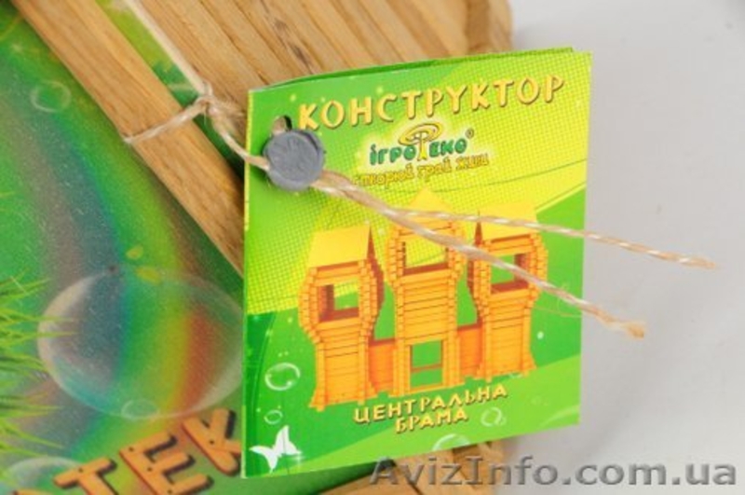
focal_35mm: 225
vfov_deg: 6.1
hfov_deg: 9.2
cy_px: 248
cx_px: 372
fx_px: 4650
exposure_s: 1/125
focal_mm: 150
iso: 200
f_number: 14
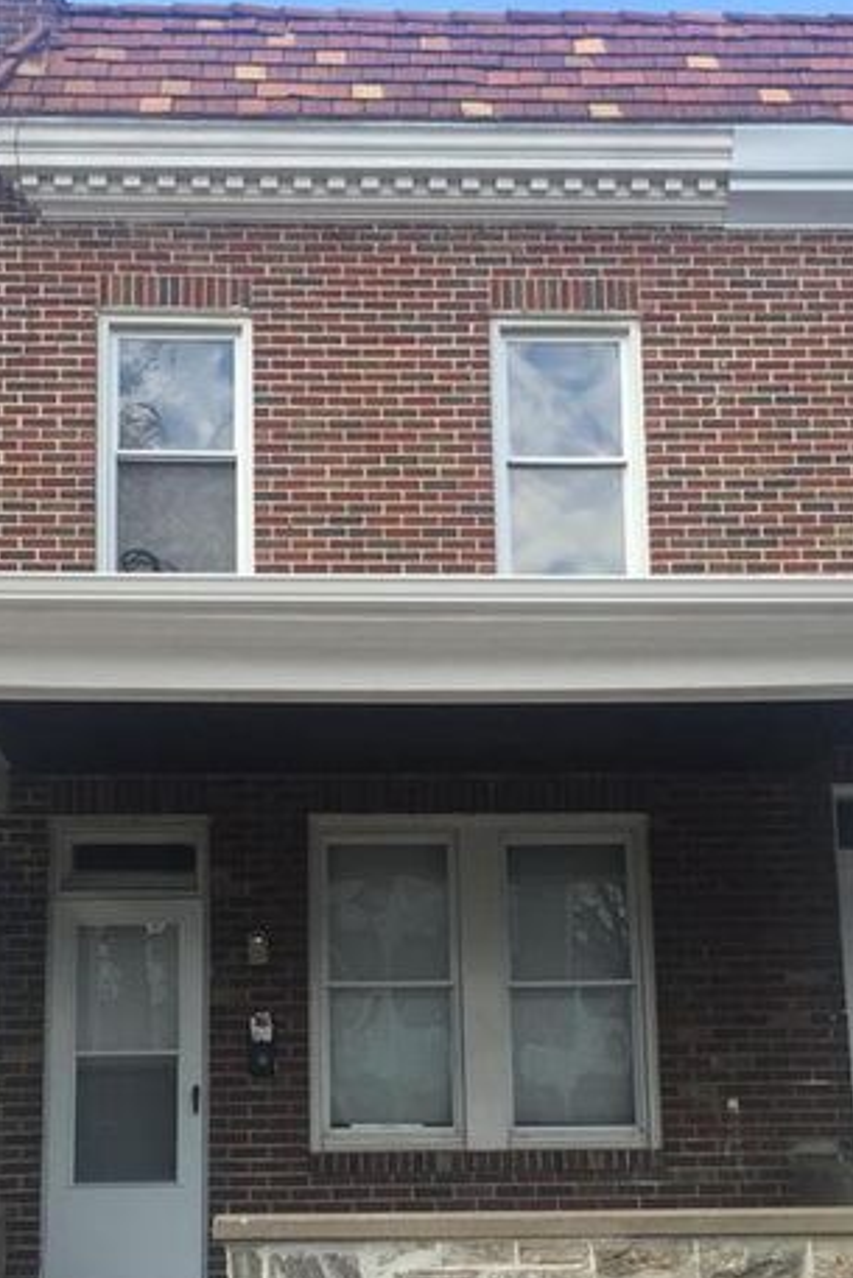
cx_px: 369
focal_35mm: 44
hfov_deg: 30.5
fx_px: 1563
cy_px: 888
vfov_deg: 43.6
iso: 32
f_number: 2.2
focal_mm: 4.15
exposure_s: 1/434
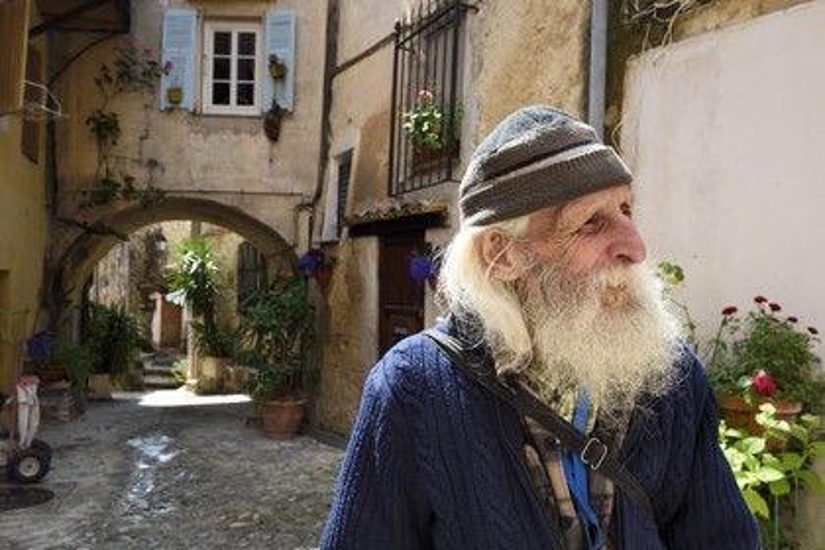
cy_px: 275
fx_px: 710
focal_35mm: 31
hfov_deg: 60.3
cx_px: 412
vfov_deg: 42.3
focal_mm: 31
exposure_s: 1/200
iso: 400
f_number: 11
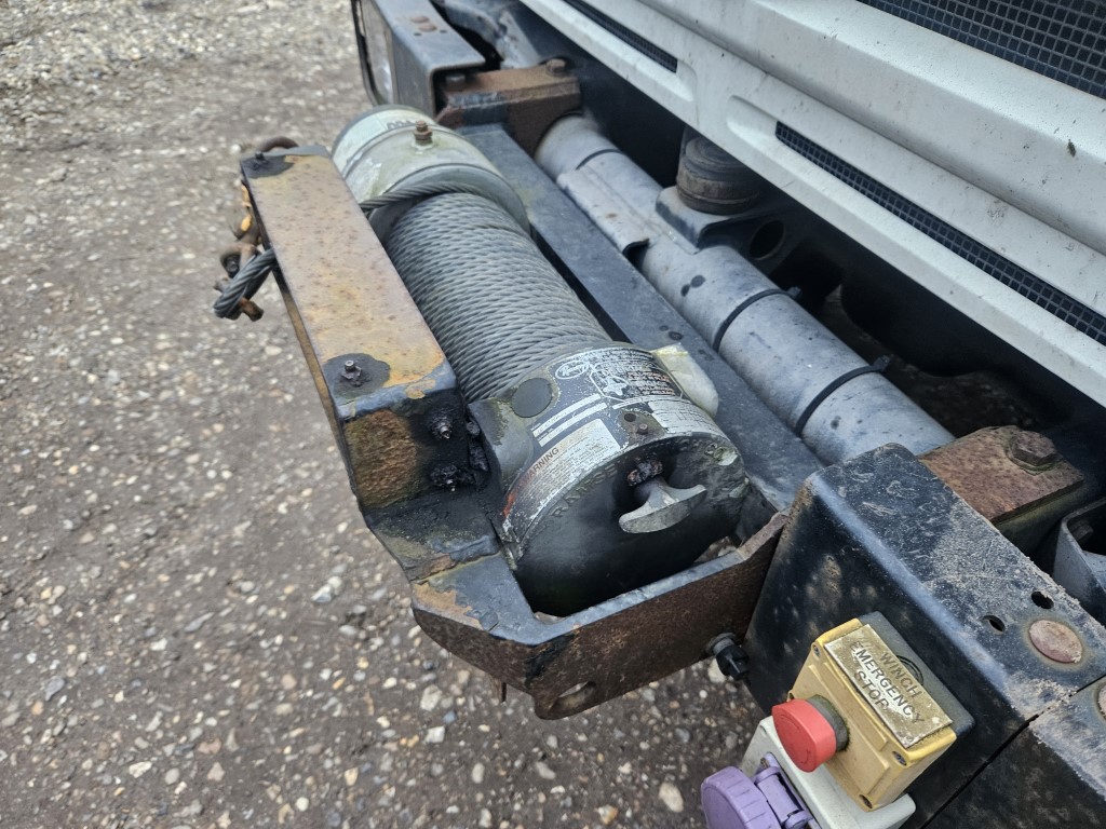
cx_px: 553
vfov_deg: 58.9
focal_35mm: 23
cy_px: 414
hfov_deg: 73.9
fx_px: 735
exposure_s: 1/115
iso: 250
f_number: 1.8
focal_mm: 5.4
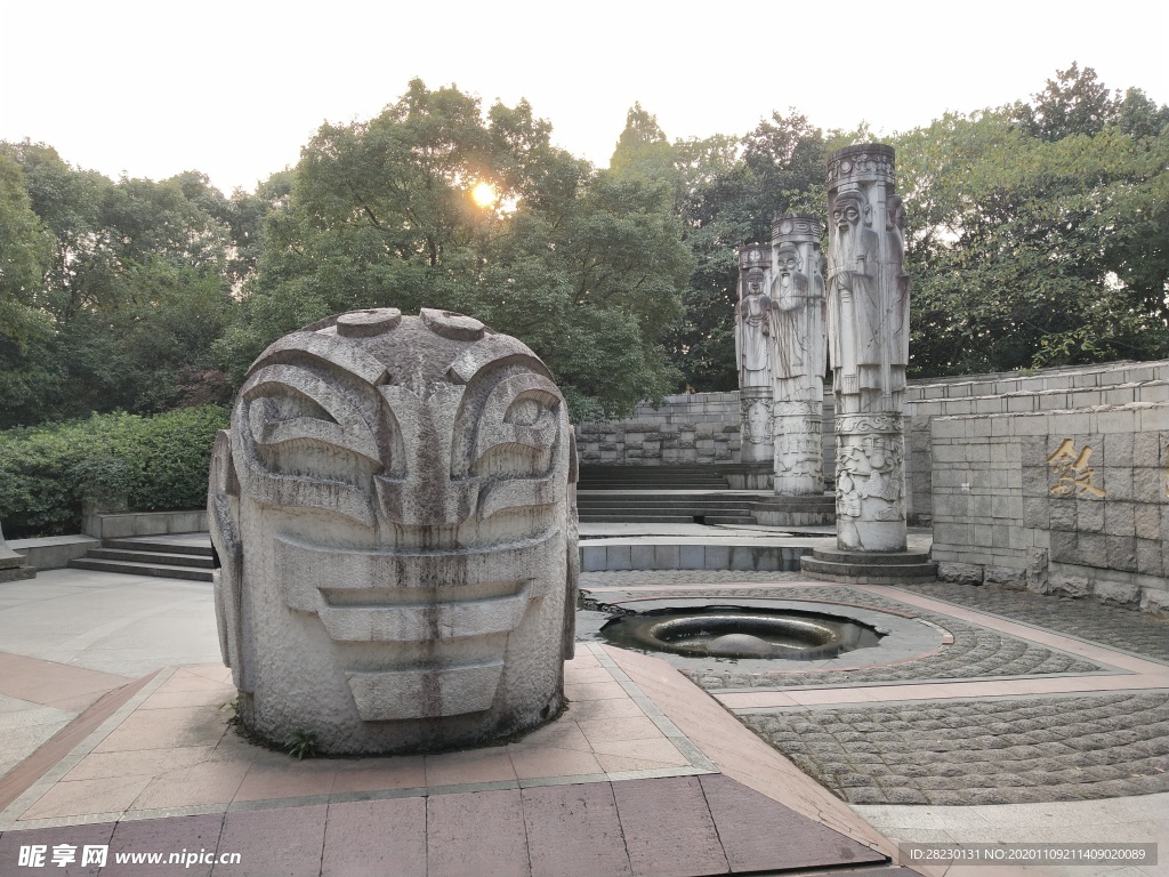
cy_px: 438
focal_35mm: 30
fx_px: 1013
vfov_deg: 46.8
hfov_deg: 60.0
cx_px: 584
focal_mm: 3.95
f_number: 1.8
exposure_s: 1/394
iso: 107
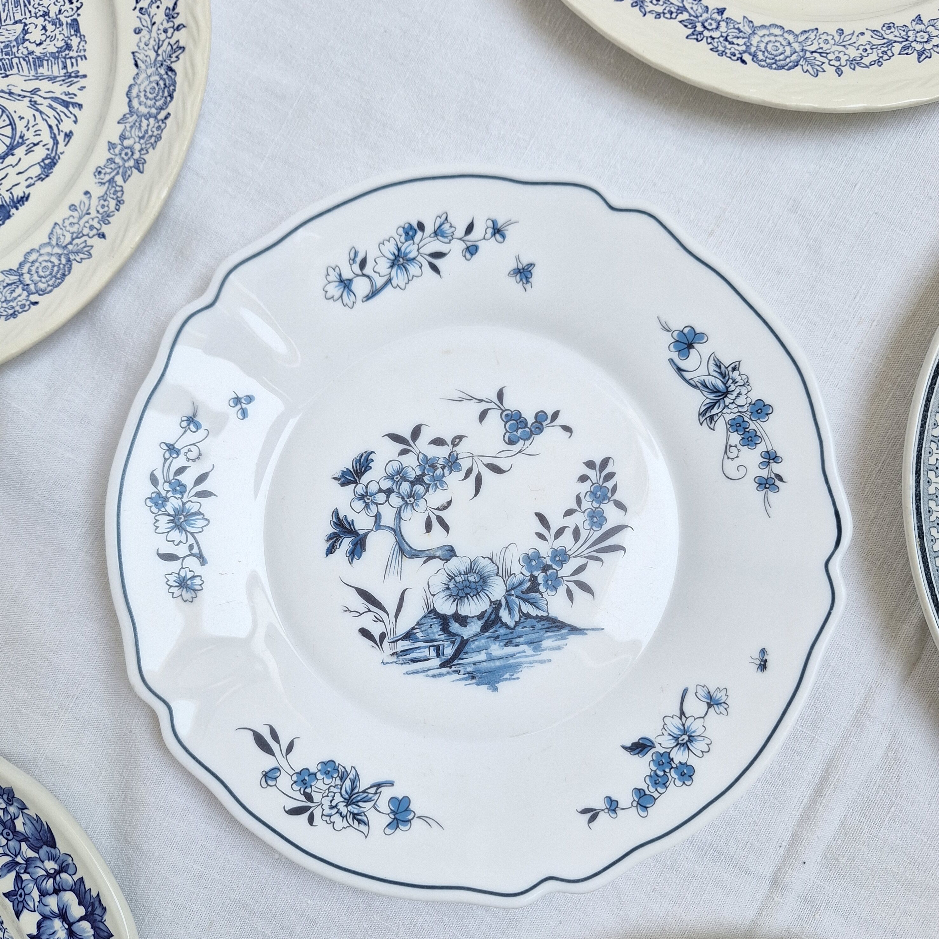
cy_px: 523
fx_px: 859
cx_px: 455
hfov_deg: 57.3
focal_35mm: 28
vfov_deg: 57.2
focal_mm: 5.54
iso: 80
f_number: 1.8
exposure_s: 1/50
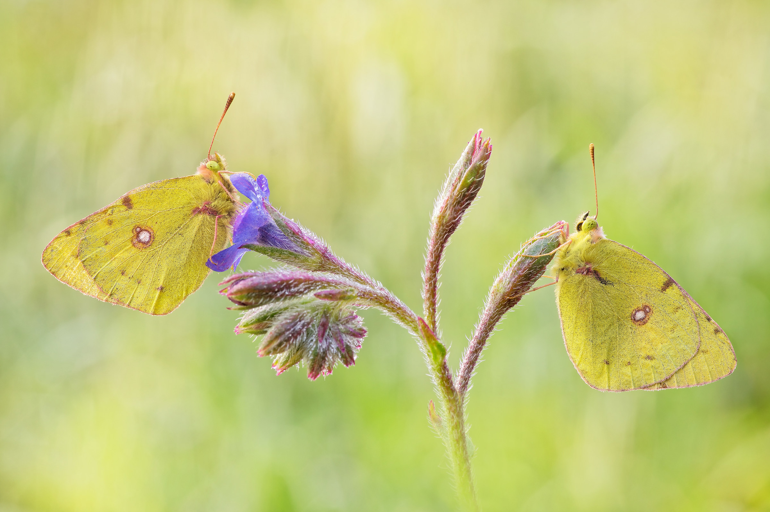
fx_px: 3205
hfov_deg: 13.7
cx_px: 385
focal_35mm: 150
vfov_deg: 9.1
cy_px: 256
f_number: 11
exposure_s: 1/5
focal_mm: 100
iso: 100
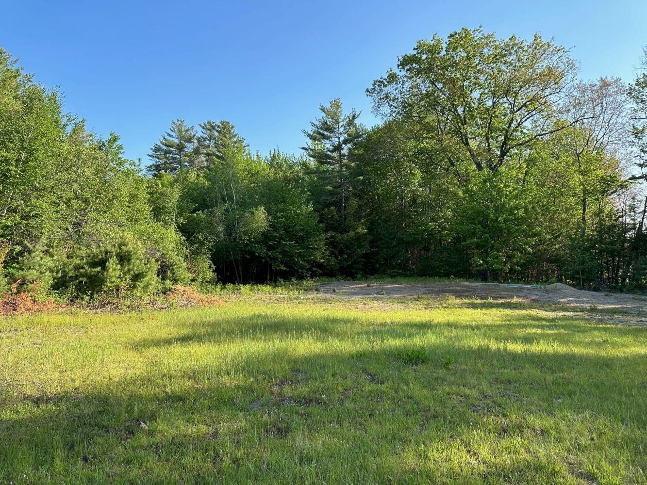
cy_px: 242
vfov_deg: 56.8
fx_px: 449
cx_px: 324
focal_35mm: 24
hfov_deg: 71.6
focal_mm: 6.86
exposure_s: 1/1495
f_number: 1.78
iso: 80
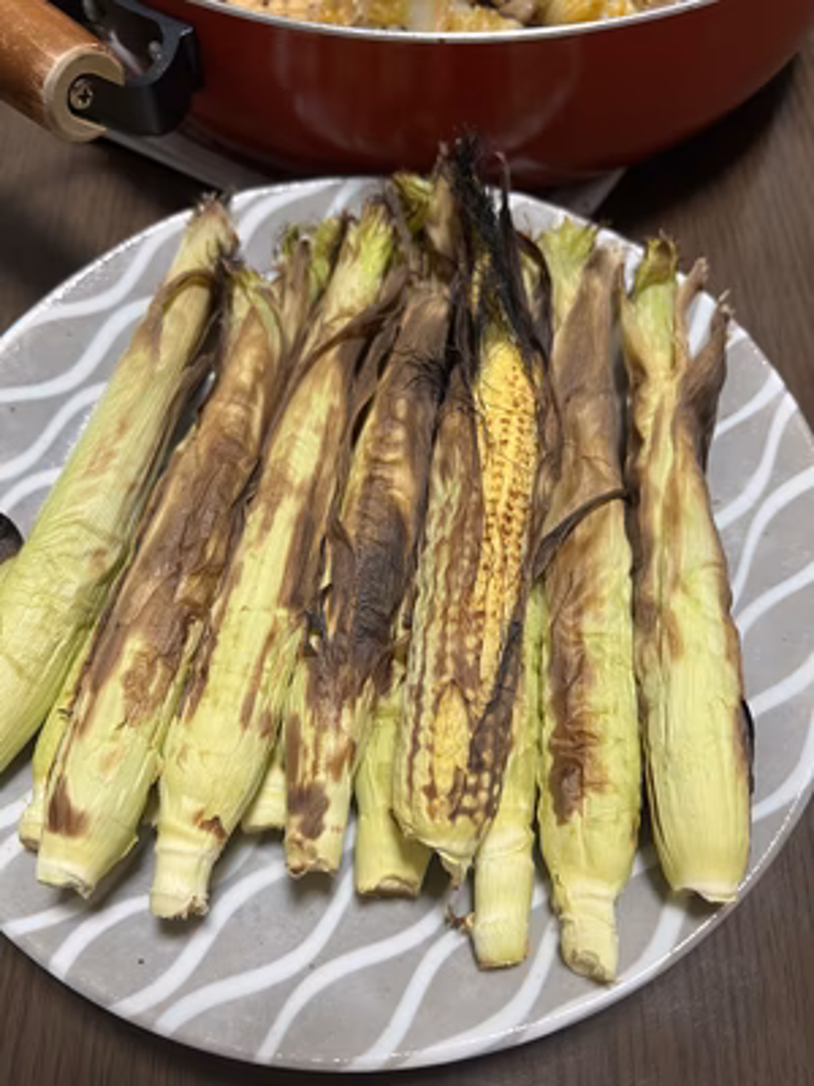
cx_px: 407
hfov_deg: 53.1
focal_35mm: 26
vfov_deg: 67.3
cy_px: 543
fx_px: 815
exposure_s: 1/60
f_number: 1.5
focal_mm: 5.7
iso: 125
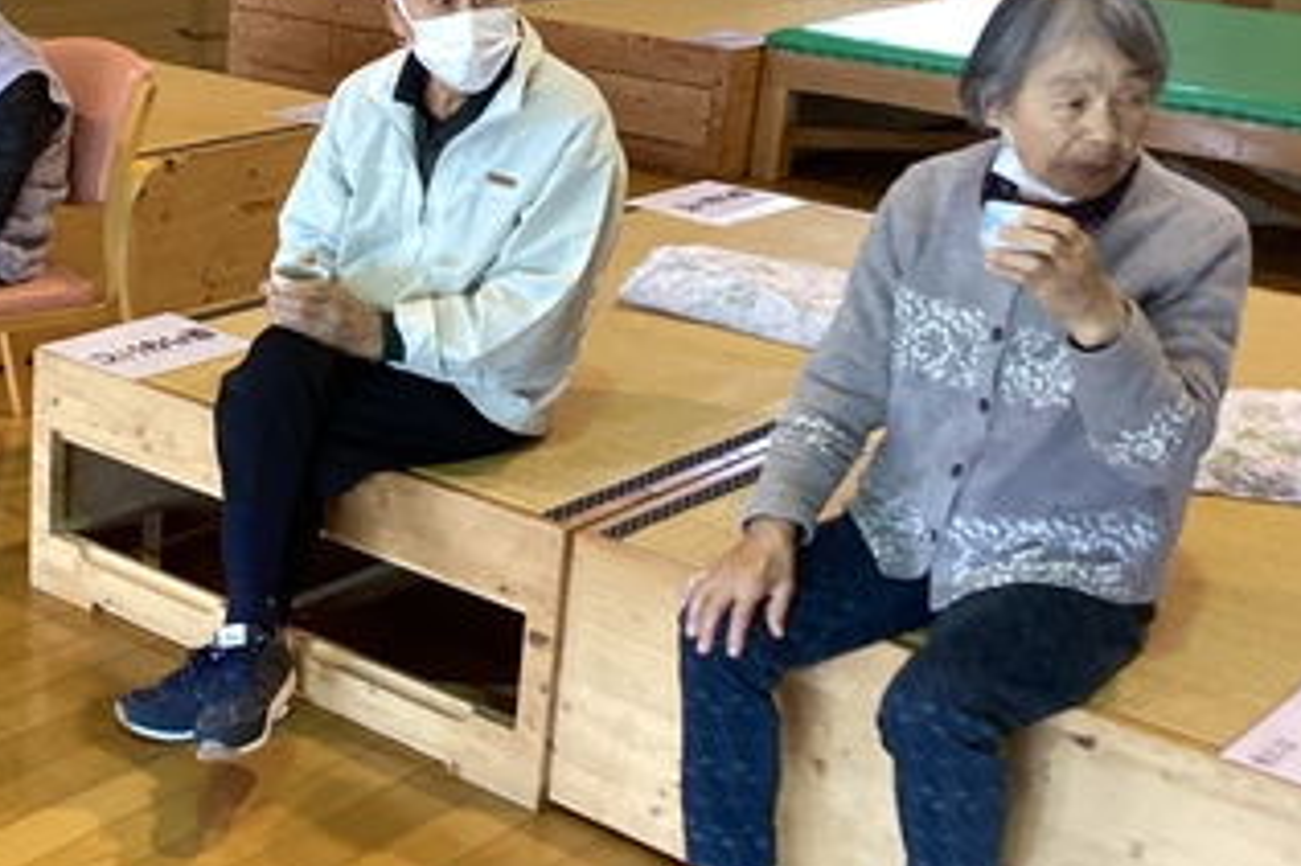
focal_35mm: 61
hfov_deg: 31.6
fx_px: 2203
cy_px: 369
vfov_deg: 22.2
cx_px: 181
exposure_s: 1/60
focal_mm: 3.3
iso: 160
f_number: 2.4
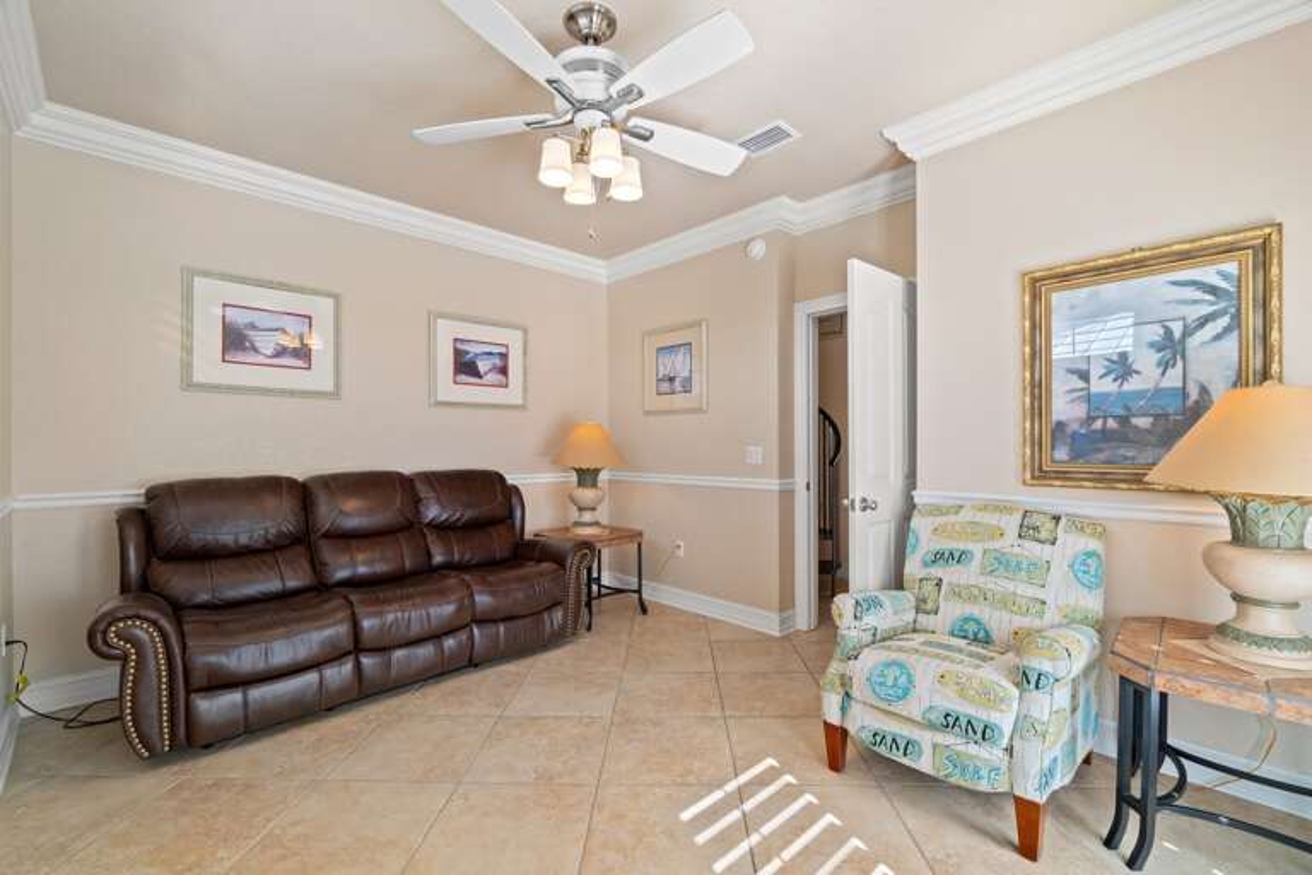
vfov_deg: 77.3
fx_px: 547
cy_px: 438
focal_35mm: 15
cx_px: 656
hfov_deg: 100.4
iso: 800
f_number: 8
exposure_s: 1/5
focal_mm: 10
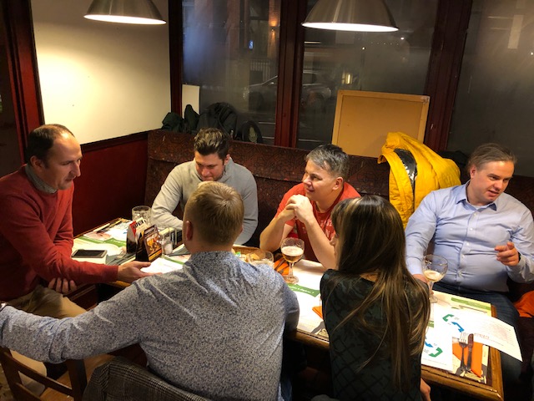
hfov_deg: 63.4
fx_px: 432
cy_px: 200
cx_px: 267
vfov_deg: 49.7
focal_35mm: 28
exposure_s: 1/11
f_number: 1.8
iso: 100
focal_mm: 3.99
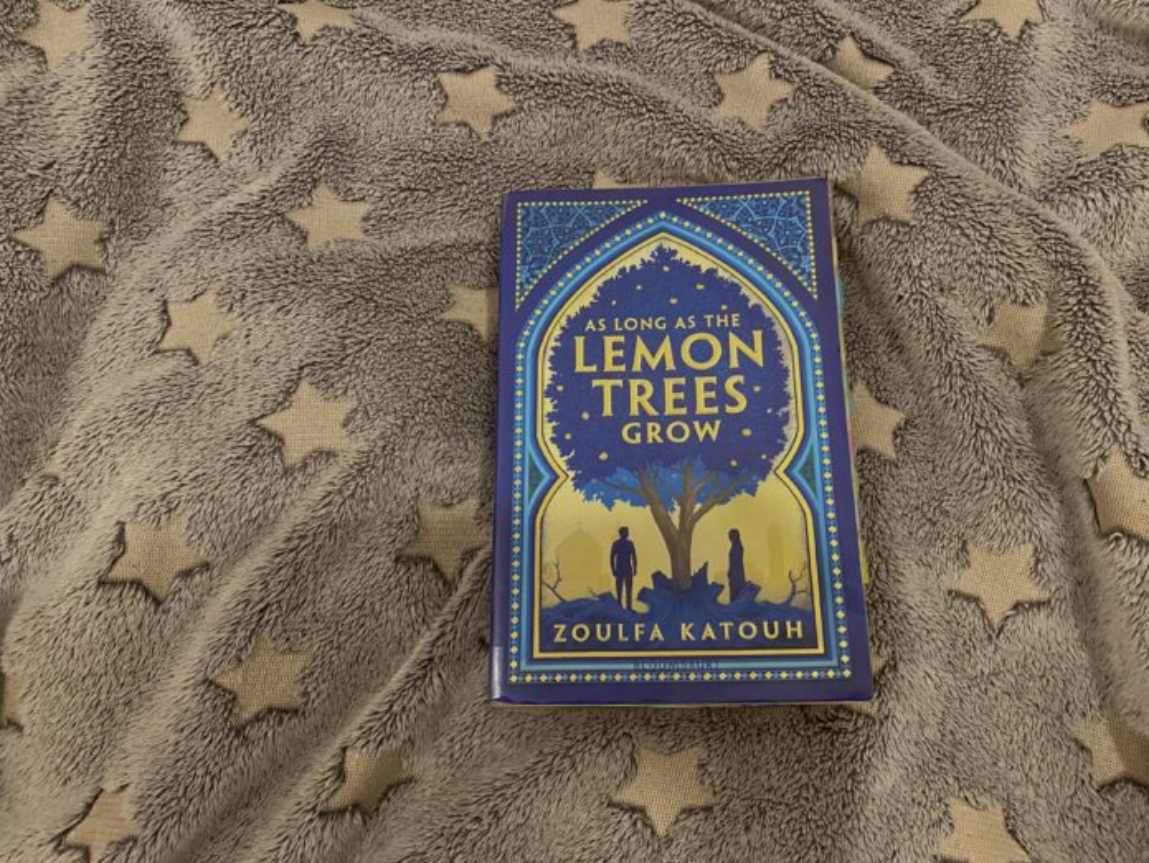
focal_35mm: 28
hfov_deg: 63.3
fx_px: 930
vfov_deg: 49.8
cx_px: 612
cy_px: 446
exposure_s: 1/50
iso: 500
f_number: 1.8
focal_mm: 4.25
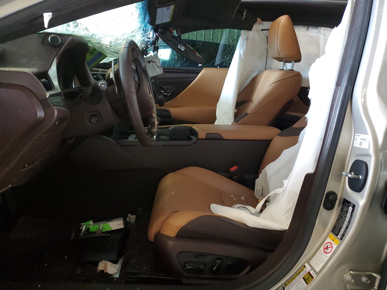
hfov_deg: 67.3
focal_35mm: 26
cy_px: 145
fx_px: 291
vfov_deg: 53.1
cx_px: 194
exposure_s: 1/60.2
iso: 421
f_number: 1.5
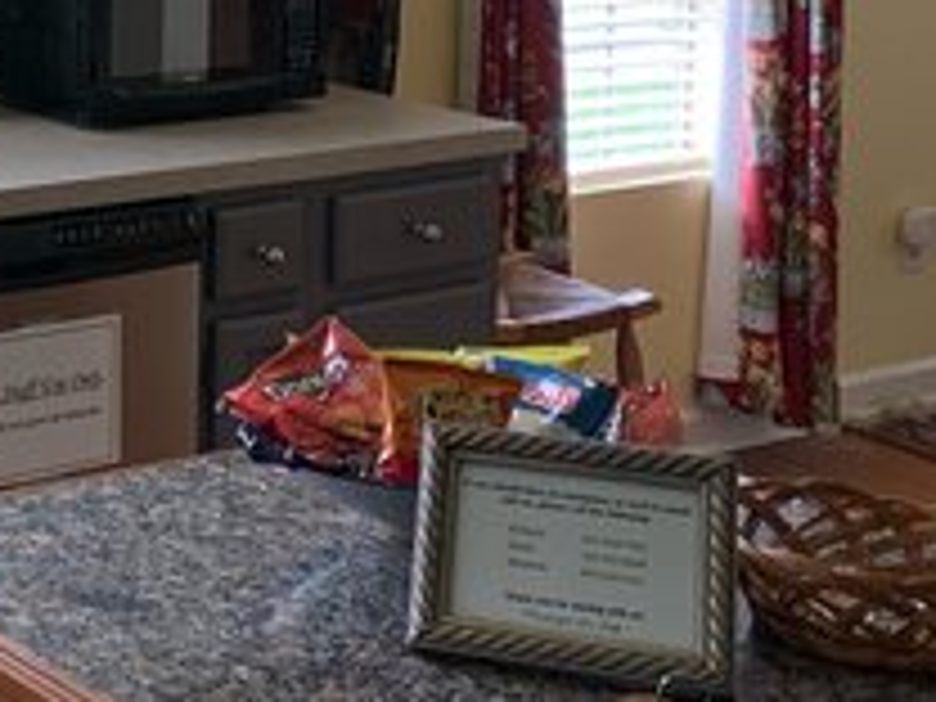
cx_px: -212
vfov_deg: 17.8
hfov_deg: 22.4
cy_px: -81
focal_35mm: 80
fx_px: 2163
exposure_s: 1/60
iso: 125
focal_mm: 4.25
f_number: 1.8
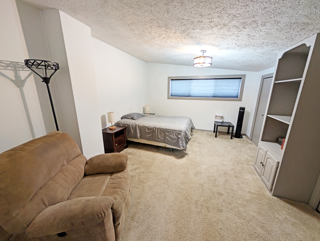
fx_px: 111
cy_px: 120
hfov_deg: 110.5
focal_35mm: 12
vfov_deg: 94.6
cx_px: 160
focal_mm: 2.02
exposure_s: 1/30
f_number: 1.7
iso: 53
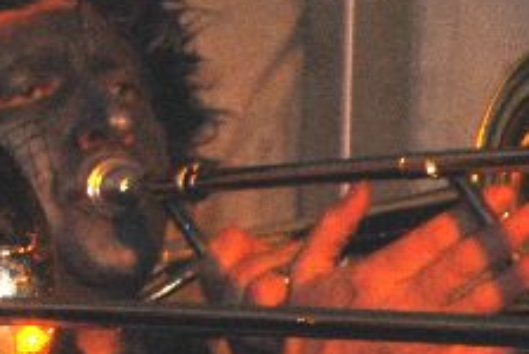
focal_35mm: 721
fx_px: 10613
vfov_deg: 1.9
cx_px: -631
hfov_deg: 2.8
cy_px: 96
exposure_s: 1/60
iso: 200
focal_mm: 105
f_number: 5.6
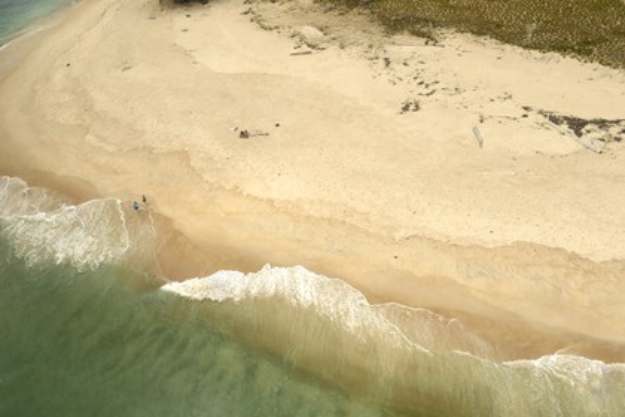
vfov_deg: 41.1
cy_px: 208
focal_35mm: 32
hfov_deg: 58.7
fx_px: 556
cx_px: 312
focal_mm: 32
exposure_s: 1/500
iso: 800
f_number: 14
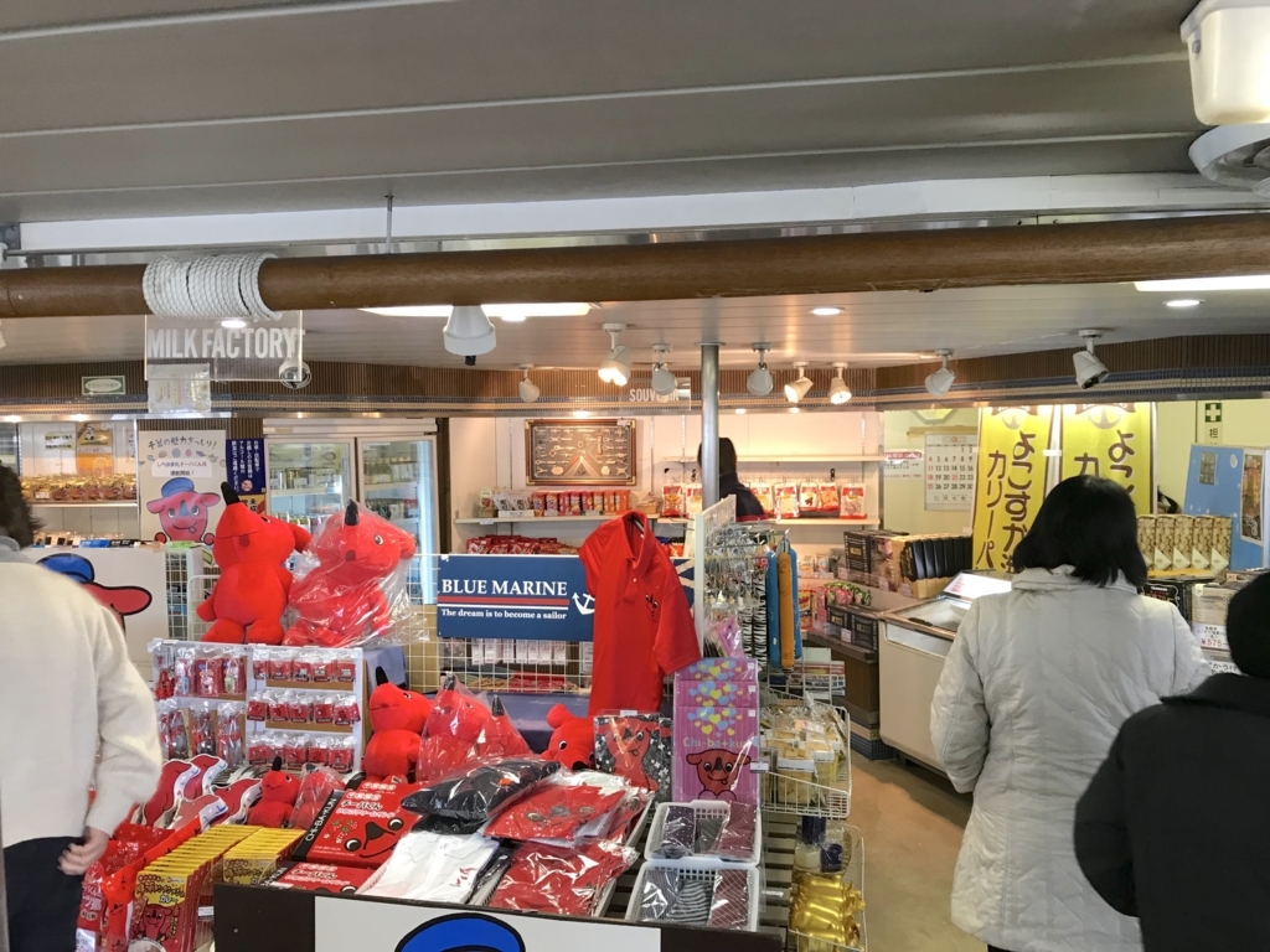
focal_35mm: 28
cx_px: 635
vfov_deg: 49.7
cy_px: 476
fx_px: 1027
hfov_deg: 63.4
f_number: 1.8
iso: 40
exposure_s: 1/20
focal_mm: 3.99
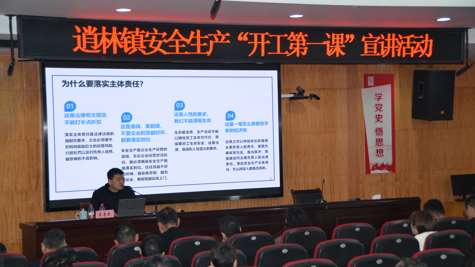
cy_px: 141
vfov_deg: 15.3
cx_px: 237
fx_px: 995
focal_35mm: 79
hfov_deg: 26.8
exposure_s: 1/60
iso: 720
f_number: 4.8
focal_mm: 50
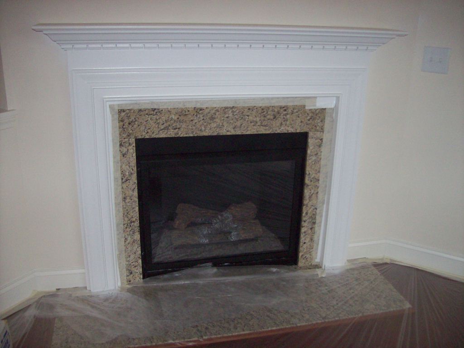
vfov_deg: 39.7
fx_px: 483
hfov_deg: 51.4
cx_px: 232
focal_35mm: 36
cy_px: 174
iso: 140
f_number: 2.7
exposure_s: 1/64
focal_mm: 6
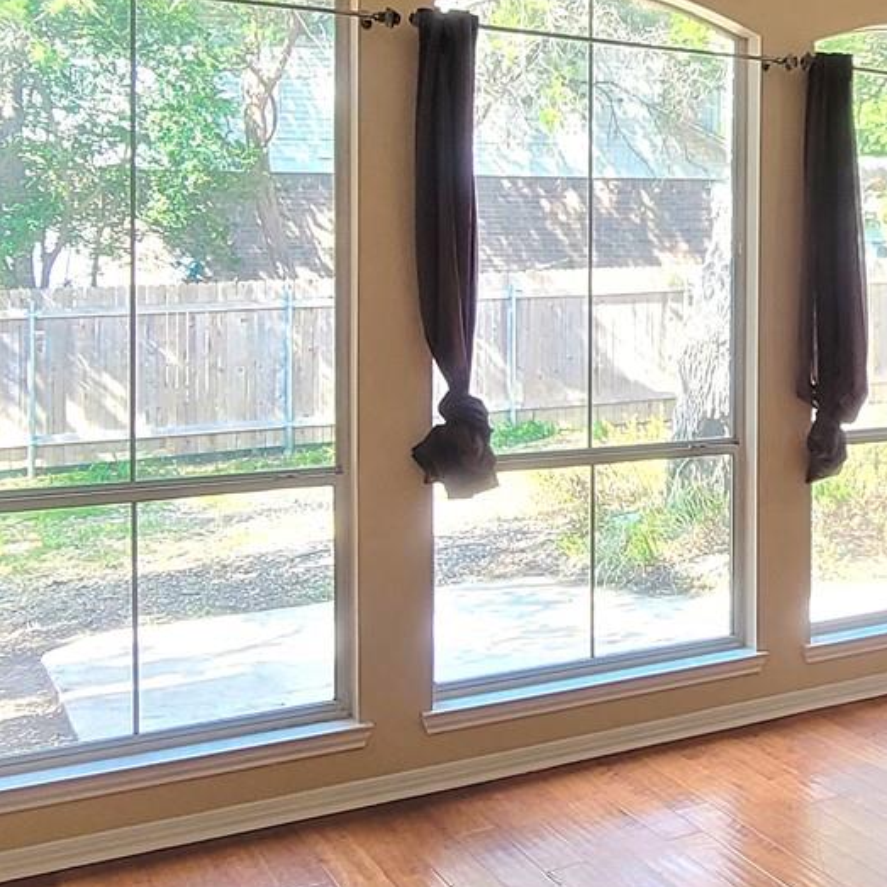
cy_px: 285
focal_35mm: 45
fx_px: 1305
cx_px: 946
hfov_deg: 33.4
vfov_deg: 37.1
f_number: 2.2
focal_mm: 2.2
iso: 80
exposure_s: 1/60.2
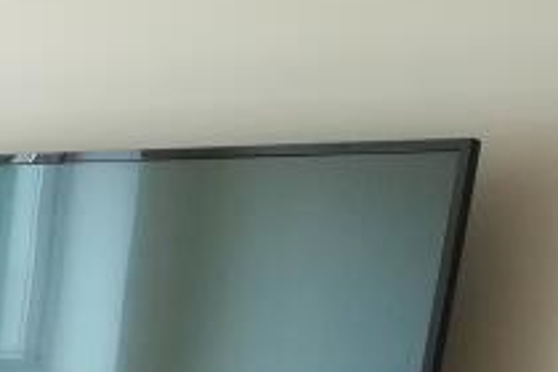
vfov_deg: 9.5
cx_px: -680
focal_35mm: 132
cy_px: 832
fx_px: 2046
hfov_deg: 12.8
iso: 100
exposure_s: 1/33.3
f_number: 2.2
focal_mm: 3.83
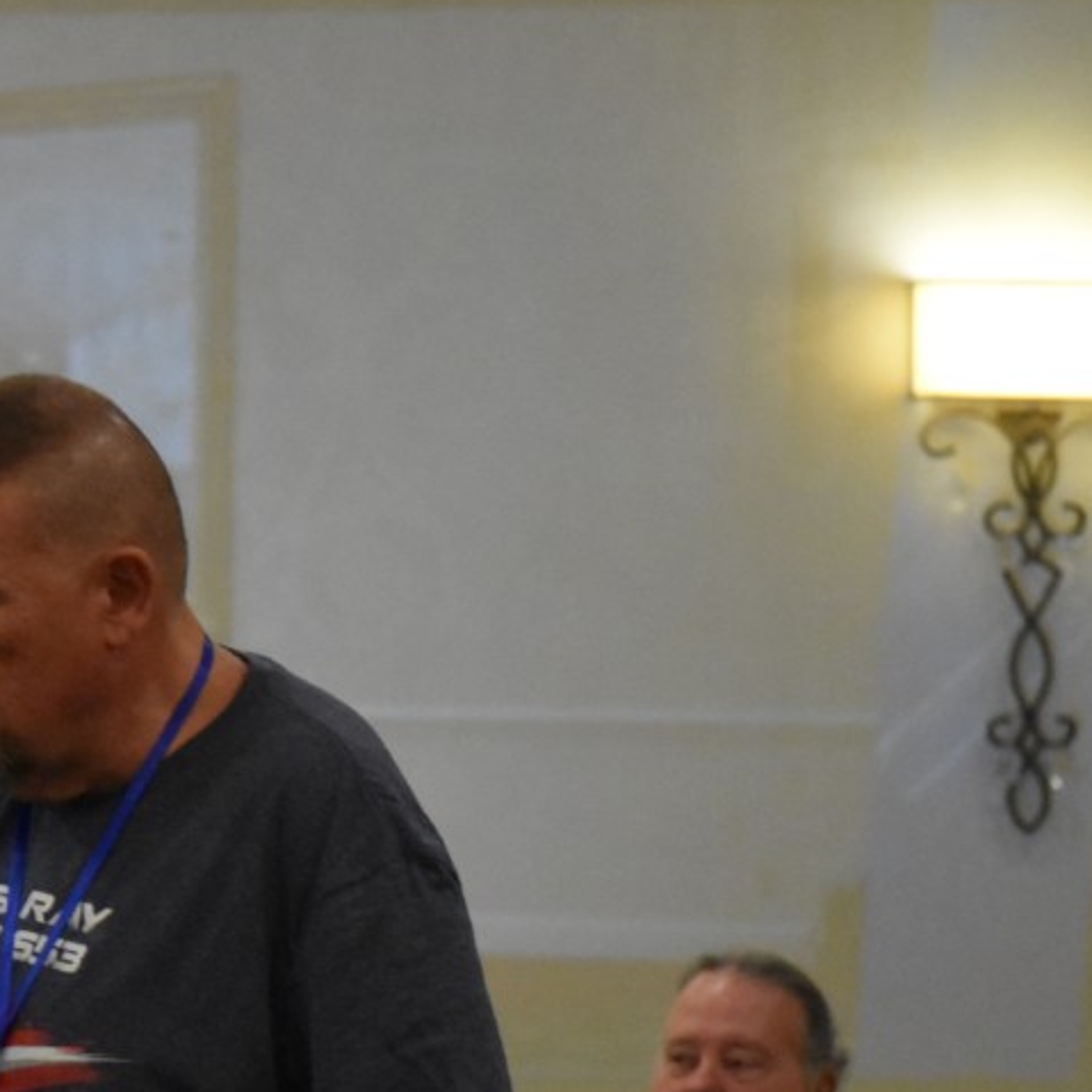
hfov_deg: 6.2
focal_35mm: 282
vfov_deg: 6.2
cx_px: 344
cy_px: 661
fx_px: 10065
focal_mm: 92
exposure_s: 1/125
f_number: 5.6
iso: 5600
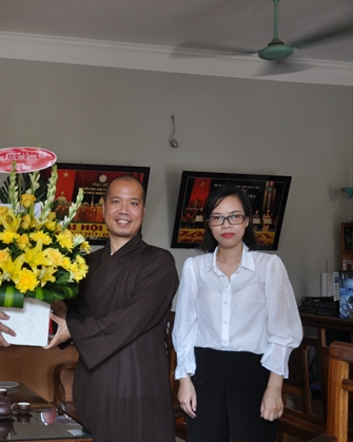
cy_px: 220
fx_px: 702
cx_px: 24
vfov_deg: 34.9
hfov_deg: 27.1
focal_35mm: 54
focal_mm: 25
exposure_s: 1/50
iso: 250
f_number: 4
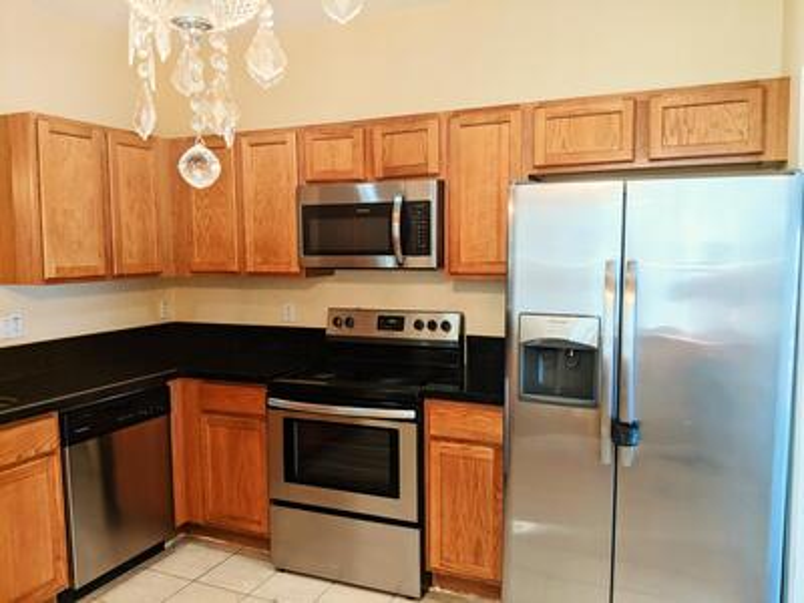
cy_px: 302
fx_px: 627
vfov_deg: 51.4
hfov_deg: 65.3
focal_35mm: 27
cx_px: 402
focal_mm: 4.44
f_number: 1.8
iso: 55
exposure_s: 1/30
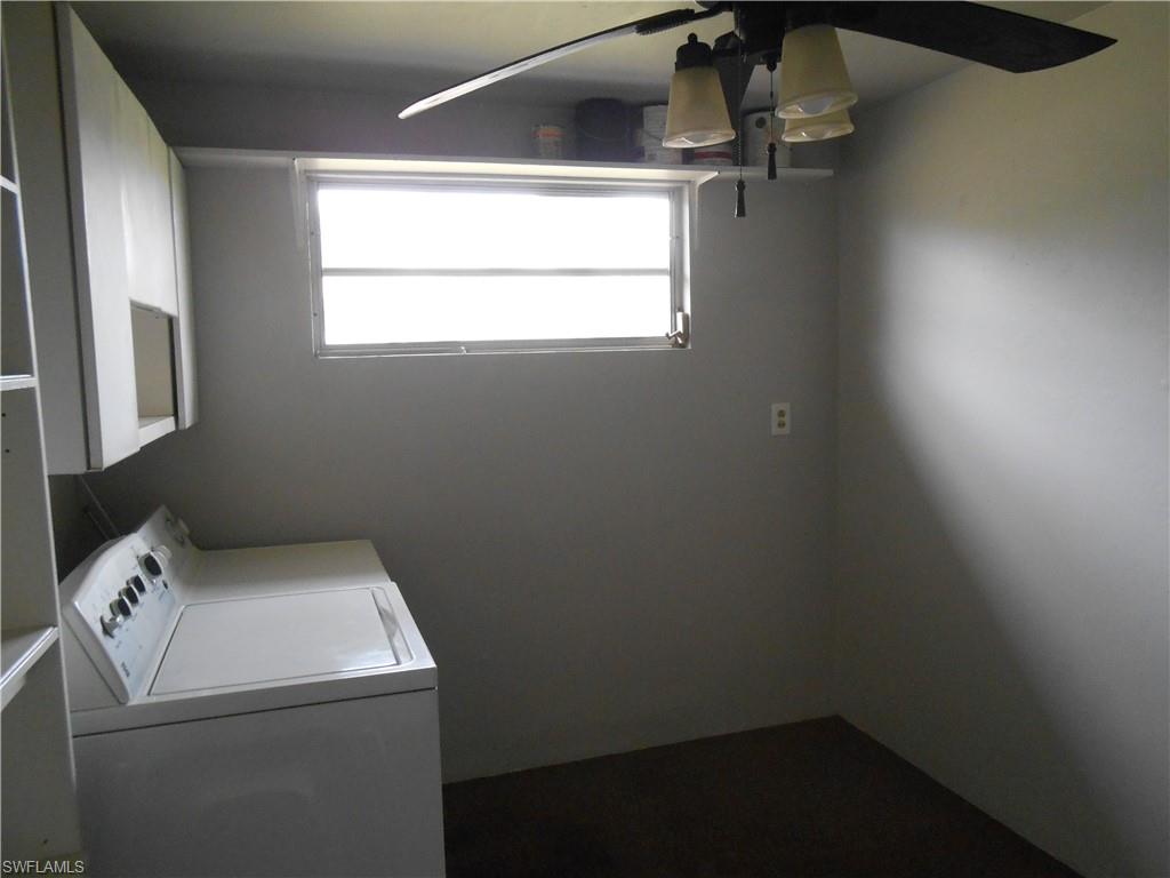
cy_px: 439
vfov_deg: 53.1
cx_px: 585
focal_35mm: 26
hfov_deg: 67.3
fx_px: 879
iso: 400
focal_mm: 4.6
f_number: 3.5
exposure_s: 1/30
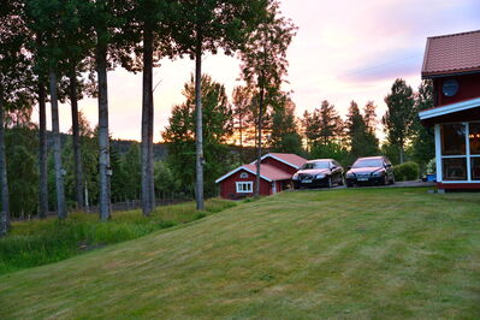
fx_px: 467
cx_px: 240
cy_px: 160
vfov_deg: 37.9
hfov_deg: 54.4
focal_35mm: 35
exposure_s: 1/30
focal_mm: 35
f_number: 4
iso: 900
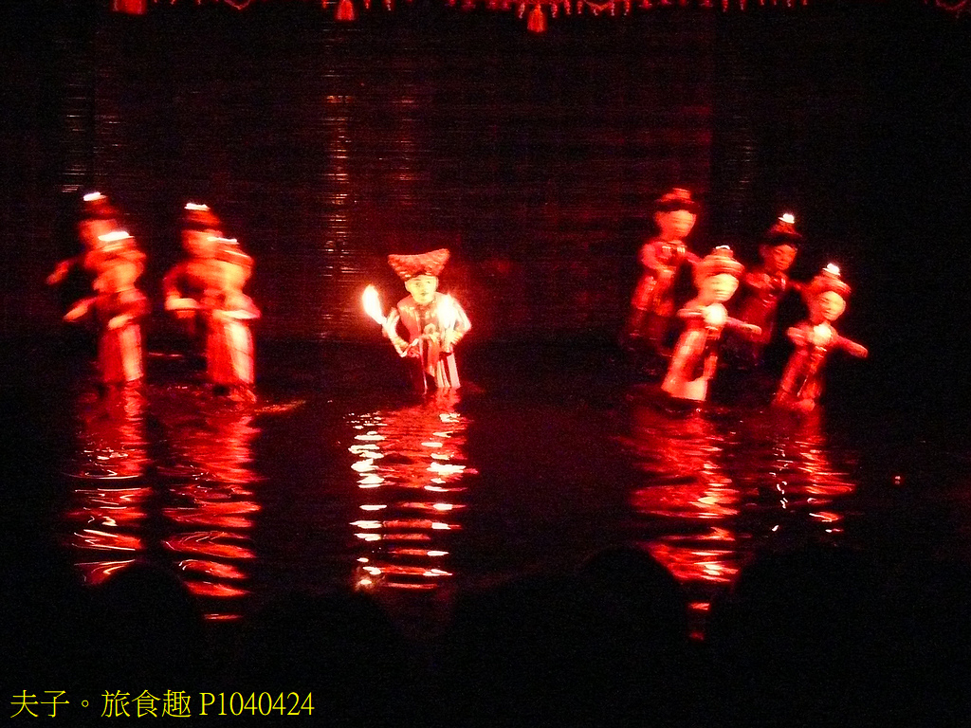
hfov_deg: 10.5
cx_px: 486
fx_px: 5274
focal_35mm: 188
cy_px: 364
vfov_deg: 7.9
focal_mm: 27.9
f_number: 3.6
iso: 800
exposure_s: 1/15
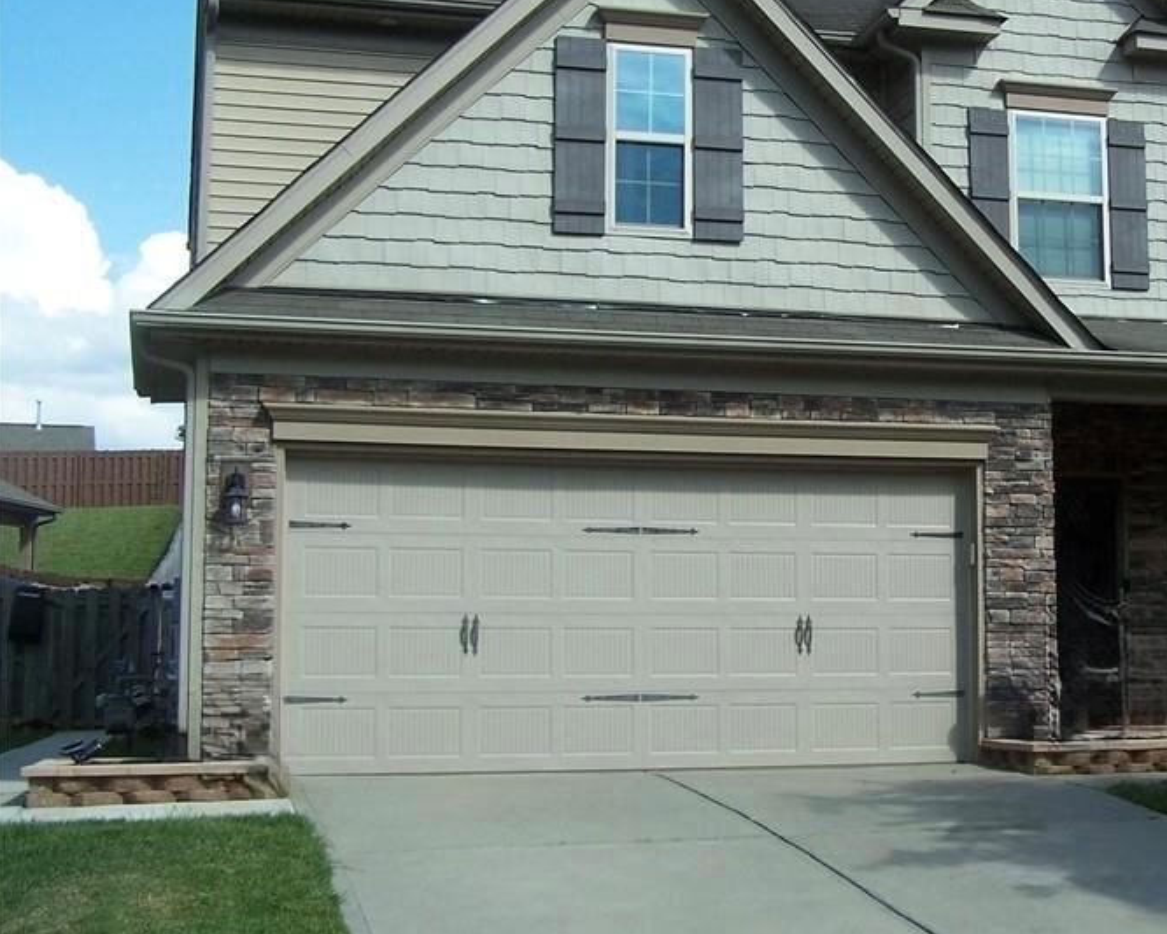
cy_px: 373
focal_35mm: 57
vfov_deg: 26.6
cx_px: 894
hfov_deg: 32.3
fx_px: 1969
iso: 80
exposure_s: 1/750
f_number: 4
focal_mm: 6.3
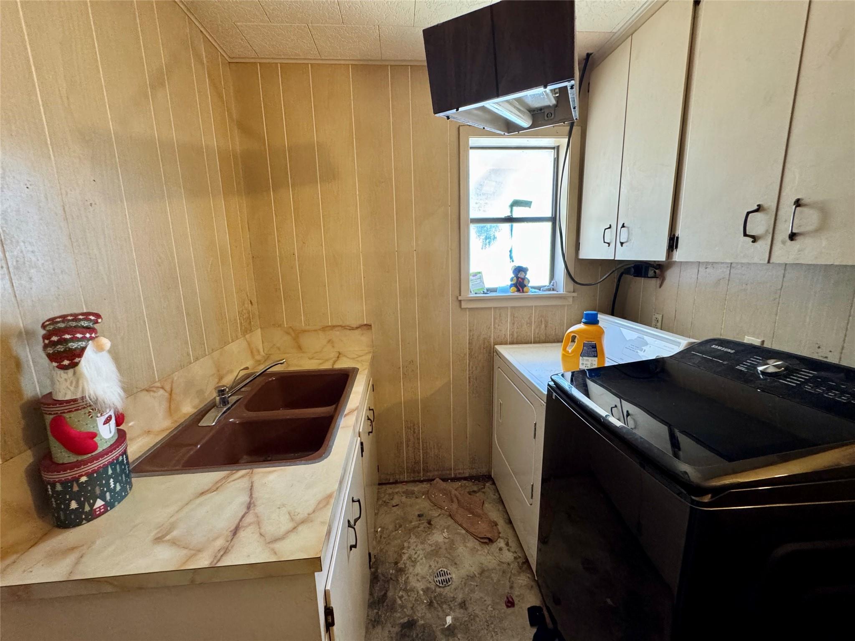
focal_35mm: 14
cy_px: 320
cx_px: 428
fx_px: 346
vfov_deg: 85.7
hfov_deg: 102.1
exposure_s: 1/60
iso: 400
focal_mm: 2.22
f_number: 2.2
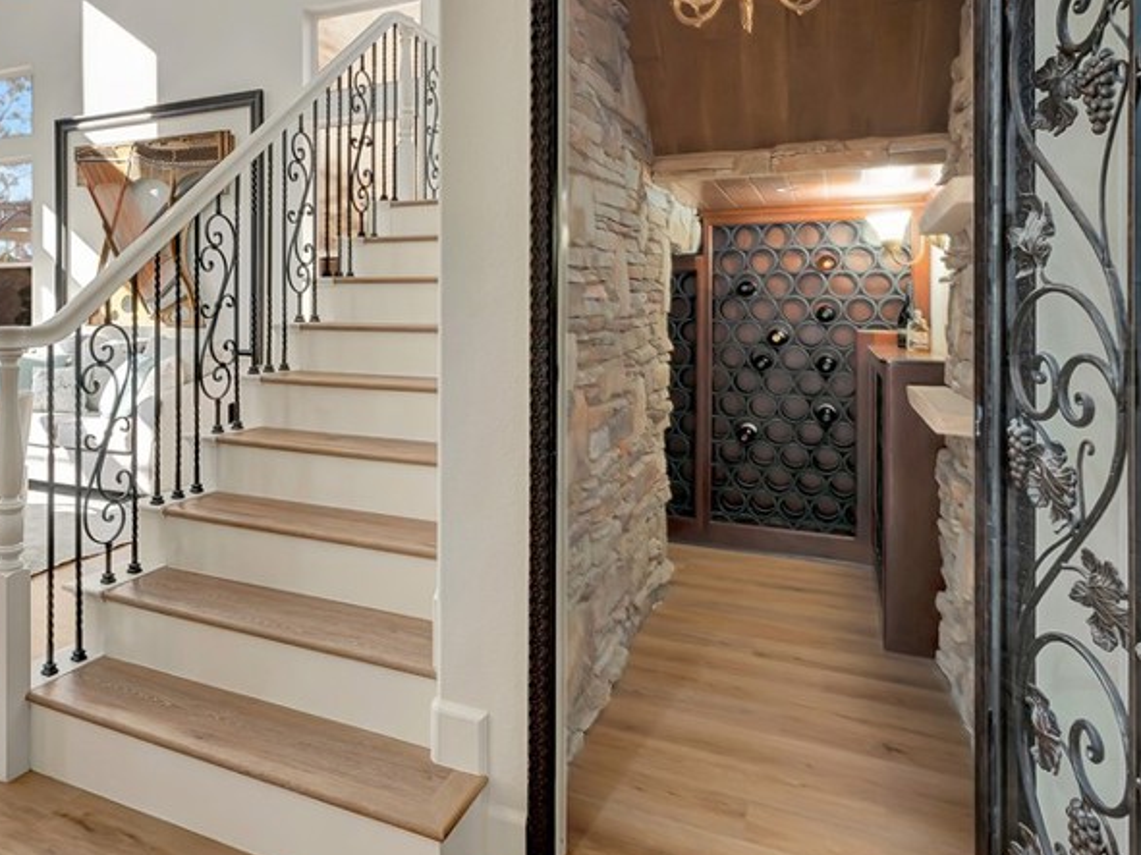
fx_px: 824
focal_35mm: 25
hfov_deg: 67.3
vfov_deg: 54.0
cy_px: 303
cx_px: 373
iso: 100
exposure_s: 1/13
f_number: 5.6
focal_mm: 10
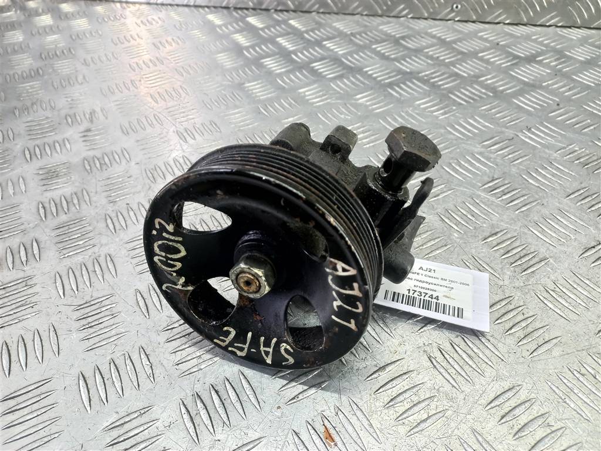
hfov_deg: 69.4
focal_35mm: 25
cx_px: 300
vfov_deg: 54.9
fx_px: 434
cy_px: 226
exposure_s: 1/50
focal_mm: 4.6
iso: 125
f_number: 1.8
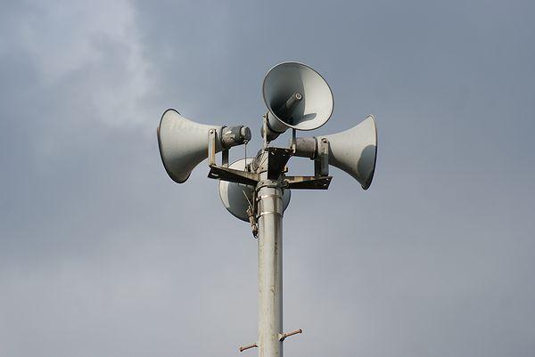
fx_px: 4015
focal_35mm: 270
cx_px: 268
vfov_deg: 5.1
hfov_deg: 7.6
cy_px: 178
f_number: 5.6
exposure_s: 1/500
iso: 125
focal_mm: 180
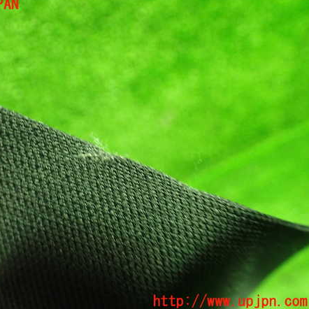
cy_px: 153
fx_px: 364
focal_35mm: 36
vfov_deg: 46.0
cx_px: 101
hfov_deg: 45.3
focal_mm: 5.4
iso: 800
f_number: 2.3
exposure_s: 1/30
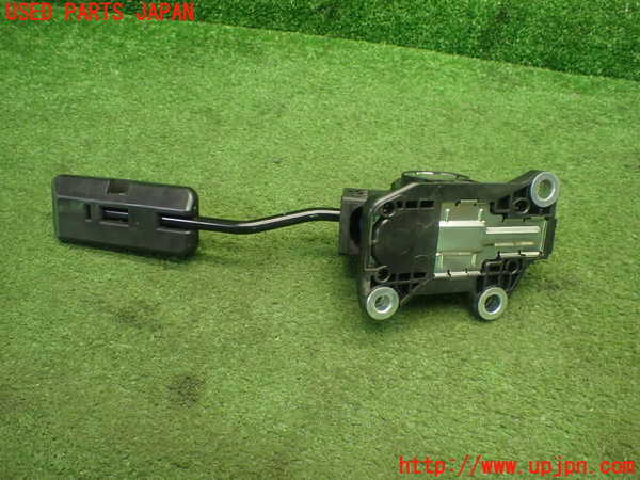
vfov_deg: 46.8
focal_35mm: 30
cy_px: 240
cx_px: 320
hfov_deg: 60.0
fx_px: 555
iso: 800
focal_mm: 5.4
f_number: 2.3
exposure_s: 1/125
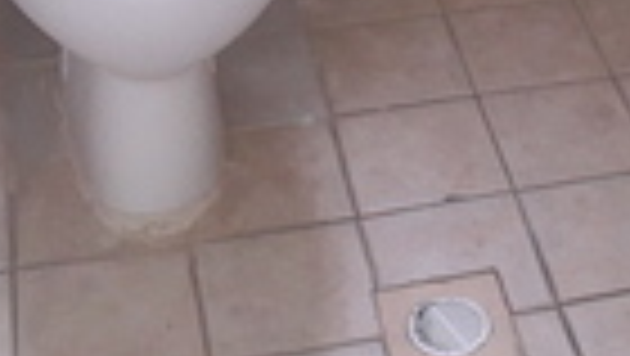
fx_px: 1605
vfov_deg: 12.1
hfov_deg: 21.6
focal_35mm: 96
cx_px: 596
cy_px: -164
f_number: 1.9
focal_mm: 3.6
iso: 200
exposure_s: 1/25
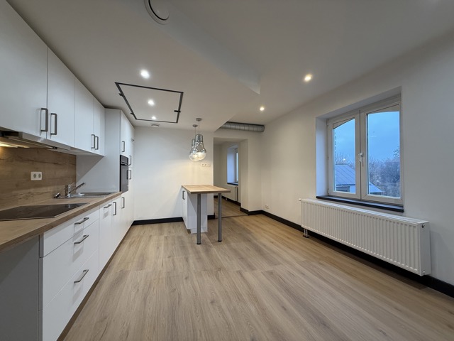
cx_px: 227
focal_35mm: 14
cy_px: 170
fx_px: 184
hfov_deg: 102.1
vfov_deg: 85.7
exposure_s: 1/100
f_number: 2.2
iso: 160
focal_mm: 2.22
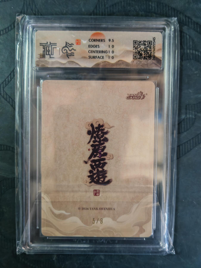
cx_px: 100
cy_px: 134
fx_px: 209
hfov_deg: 51.4
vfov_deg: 65.3
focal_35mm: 27
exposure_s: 1/100
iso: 500
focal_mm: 5.53
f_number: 1.8
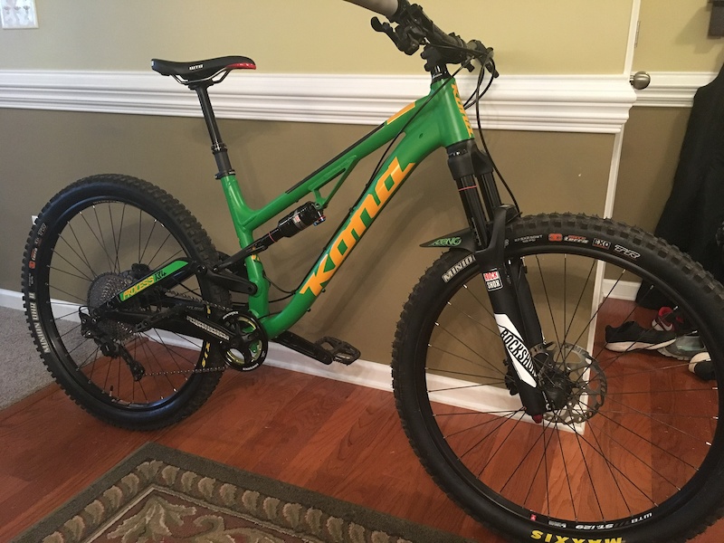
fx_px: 607
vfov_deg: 48.2
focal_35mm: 29
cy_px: 272
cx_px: 362
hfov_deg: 61.7
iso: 250
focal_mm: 4.15
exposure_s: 1/15
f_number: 2.2
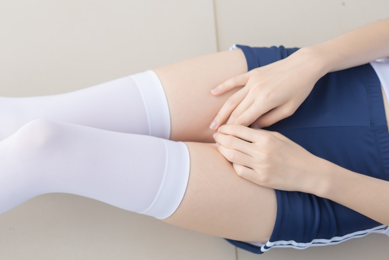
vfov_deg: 19.1
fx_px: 767
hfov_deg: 27.4
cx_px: 34
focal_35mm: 71
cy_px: 86
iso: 100
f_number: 1.8
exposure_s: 1/1000
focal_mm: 35
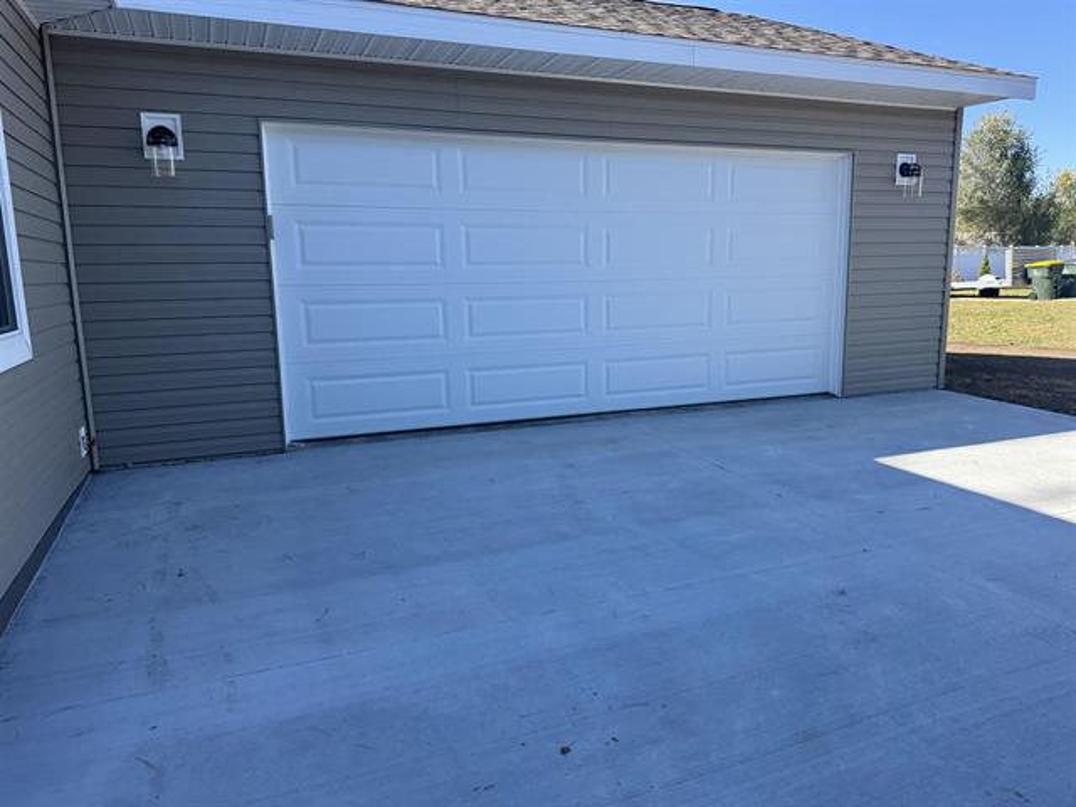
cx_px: 538
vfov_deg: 56.8
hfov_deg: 71.6
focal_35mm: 24
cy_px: 404
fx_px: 746
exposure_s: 1/1597
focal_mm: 6.76
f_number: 1.78
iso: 80
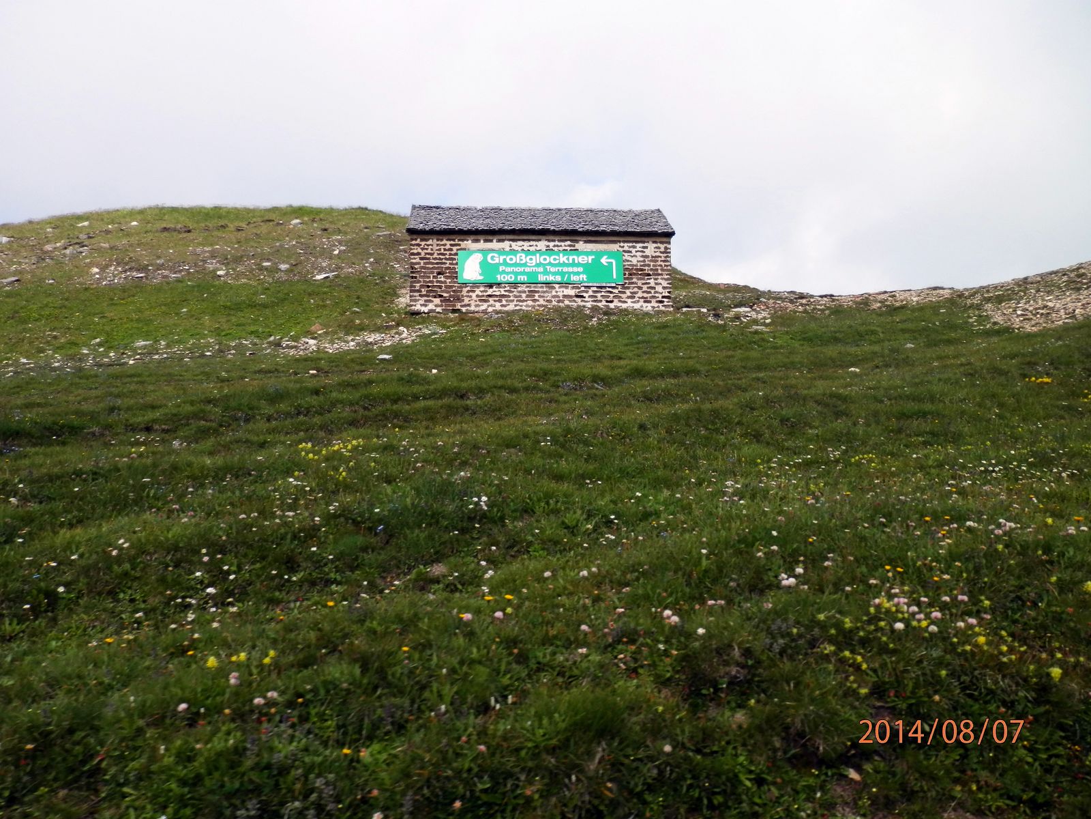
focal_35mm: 25
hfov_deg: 69.4
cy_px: 410
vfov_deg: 54.9
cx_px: 546
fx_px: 788
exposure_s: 1/800
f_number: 3
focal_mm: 4.5
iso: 80
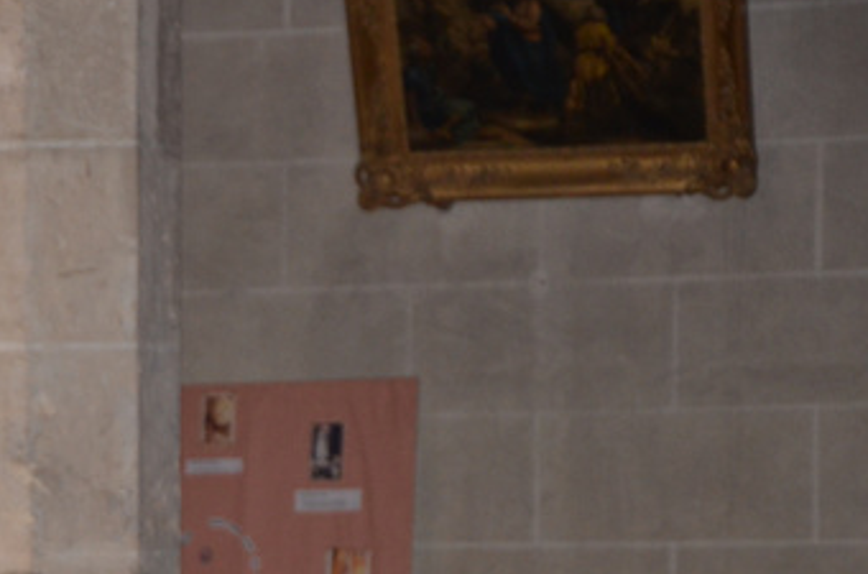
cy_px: 661
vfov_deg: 5.5
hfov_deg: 8.3
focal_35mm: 247
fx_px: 5942
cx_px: -125
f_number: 5.3
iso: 800
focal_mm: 70
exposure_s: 1/60
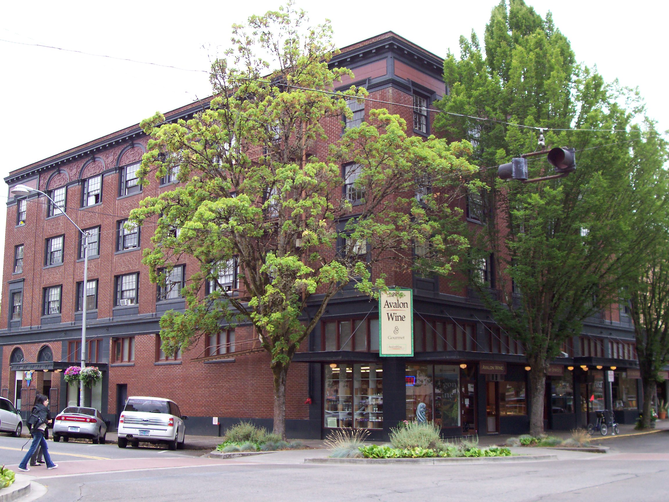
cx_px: 334
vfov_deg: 34.3
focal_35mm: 42
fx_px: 812
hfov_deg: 44.8
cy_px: 251
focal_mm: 7
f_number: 2.9
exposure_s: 1/228
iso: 80
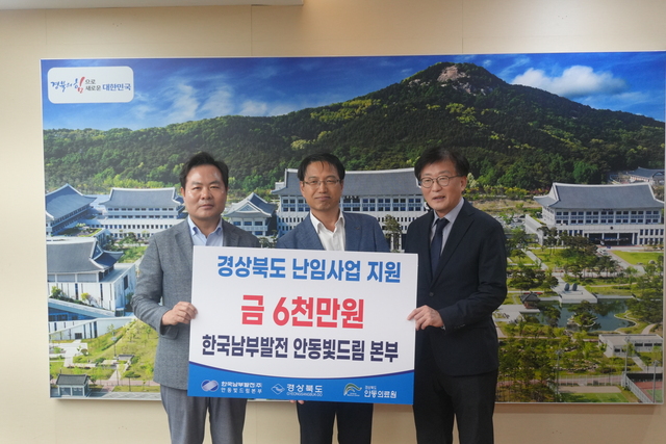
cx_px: 333
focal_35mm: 44
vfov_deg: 30.9
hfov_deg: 45.0
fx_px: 805
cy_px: 222
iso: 1250
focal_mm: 29
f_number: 4.5
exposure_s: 1/160
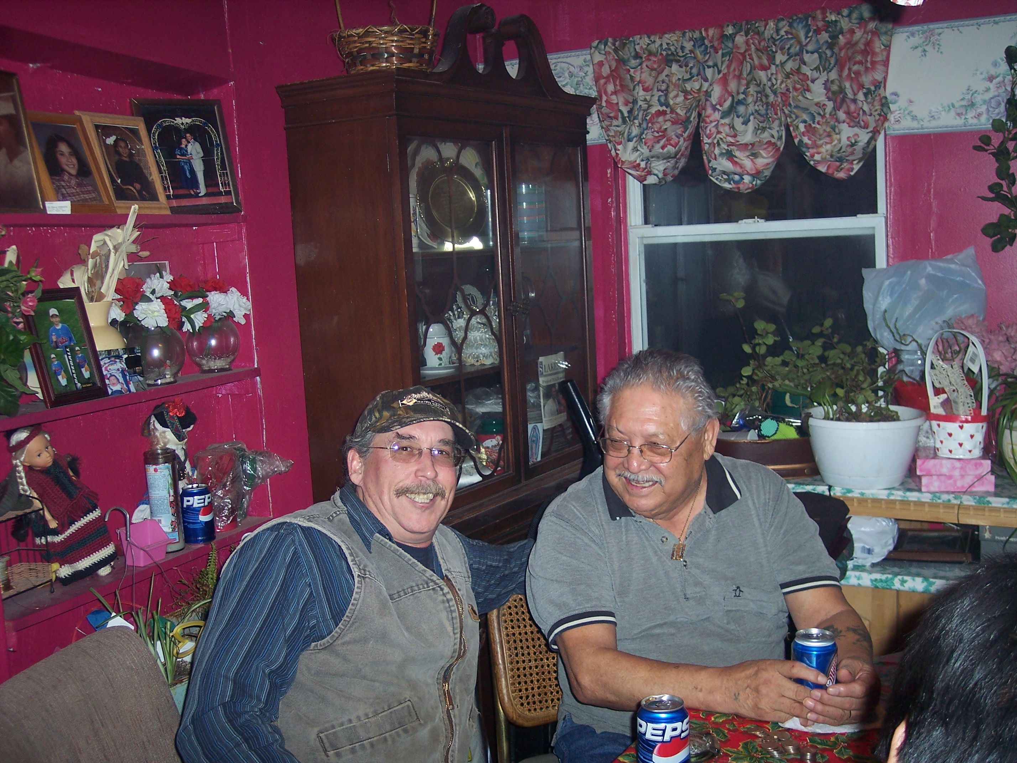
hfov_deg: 47.9
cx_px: 508
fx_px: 1146
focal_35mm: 39
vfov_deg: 36.8
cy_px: 382
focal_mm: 8
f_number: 2.8
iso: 100
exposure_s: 1/60
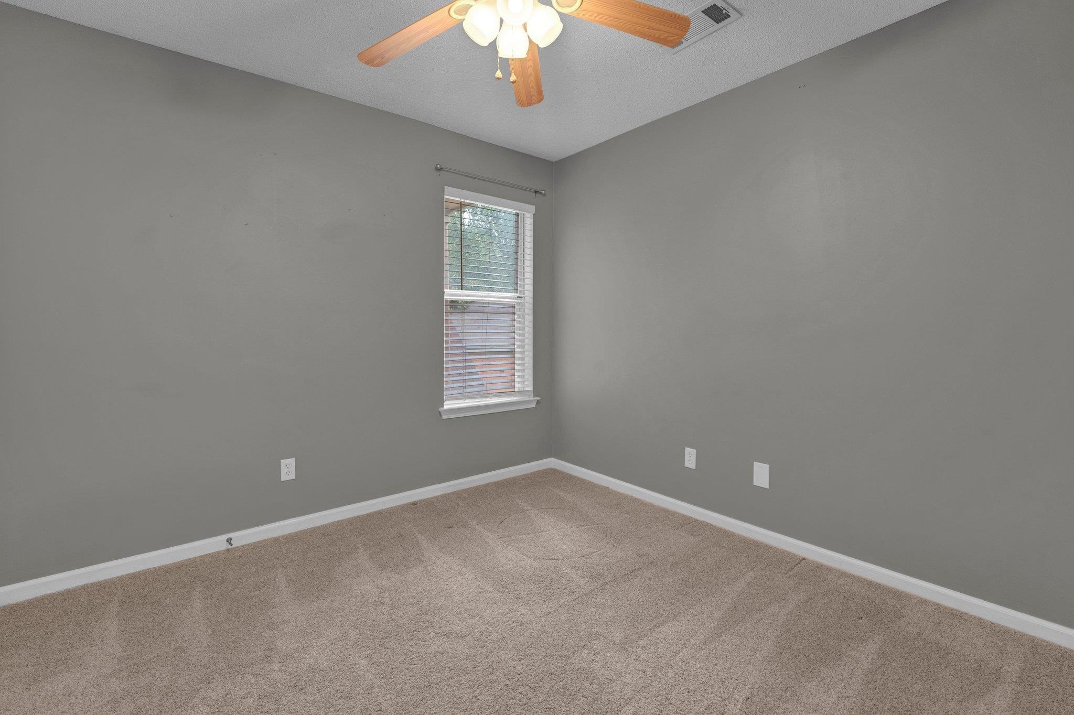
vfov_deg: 77.3
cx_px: 537
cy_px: 358
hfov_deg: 100.4
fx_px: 447
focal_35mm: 15
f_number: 8
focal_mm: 15
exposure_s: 1/13
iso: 1000
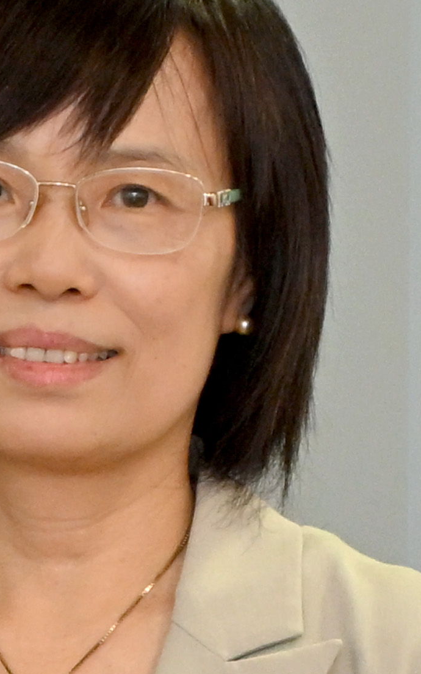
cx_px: -471
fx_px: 12596
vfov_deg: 3.1
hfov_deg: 1.9
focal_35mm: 687
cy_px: 628
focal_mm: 89
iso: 1400
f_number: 5.6
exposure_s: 1/30
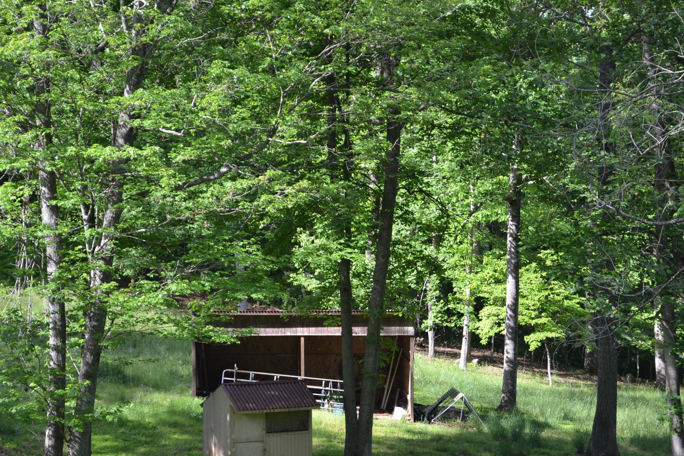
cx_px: 371
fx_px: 1835
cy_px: 255
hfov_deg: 21.1
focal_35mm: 97
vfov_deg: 14.2
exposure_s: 1/125
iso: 220
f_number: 5.6
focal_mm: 55
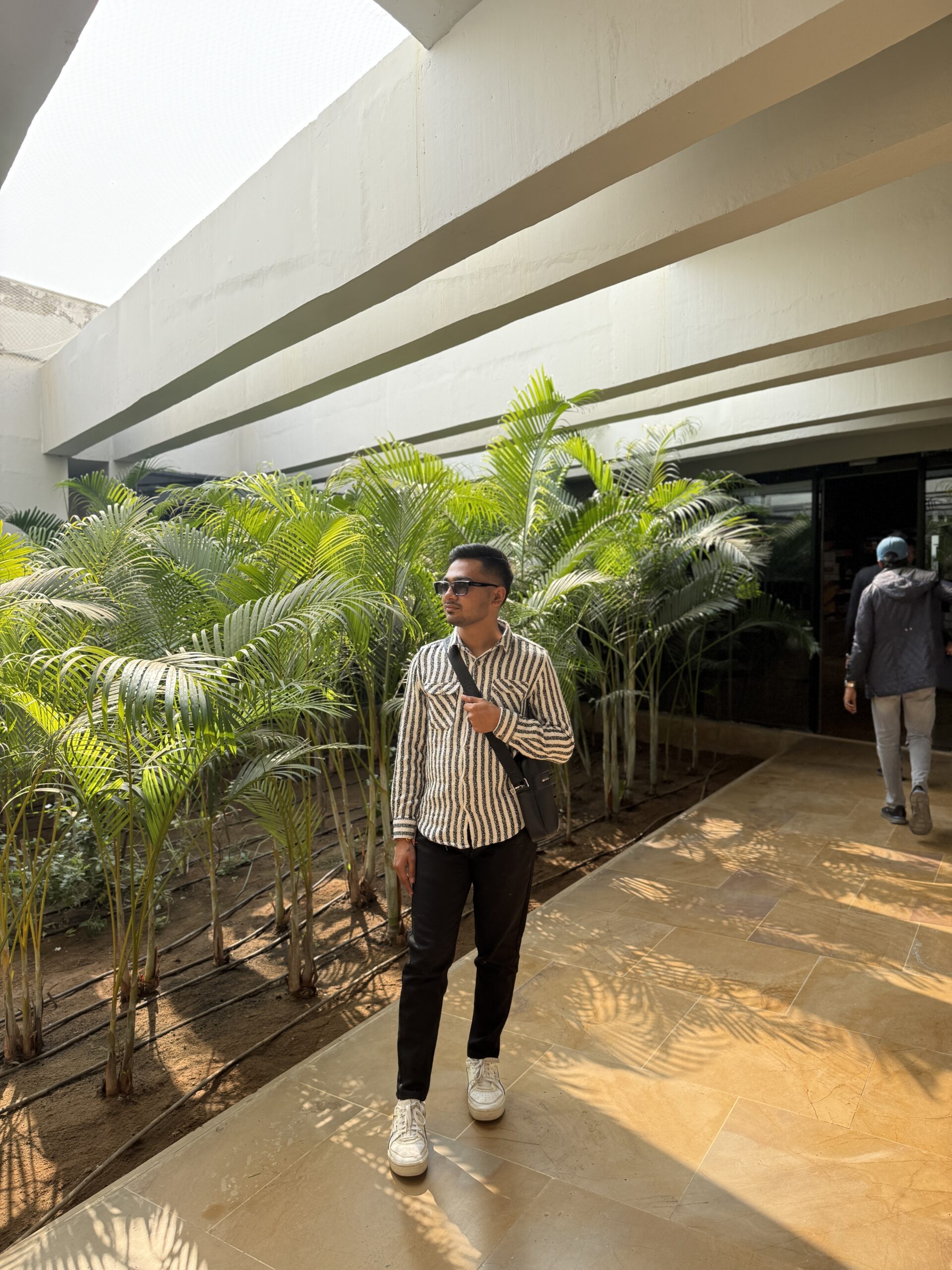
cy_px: 635
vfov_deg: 71.6
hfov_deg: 56.8
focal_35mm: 24
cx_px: 476
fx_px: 880
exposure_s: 1/757
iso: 100
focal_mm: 6.76
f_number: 1.78
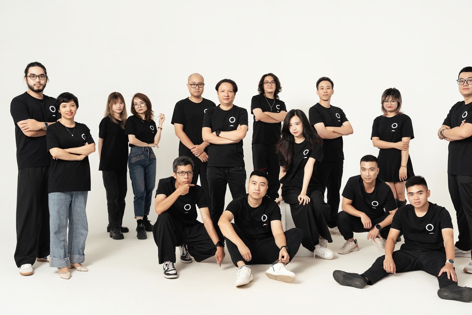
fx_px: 562
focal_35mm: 43
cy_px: 145
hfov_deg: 45.6
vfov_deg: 31.3
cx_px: 248
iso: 160
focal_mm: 36.7
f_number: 4.5
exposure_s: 1/160
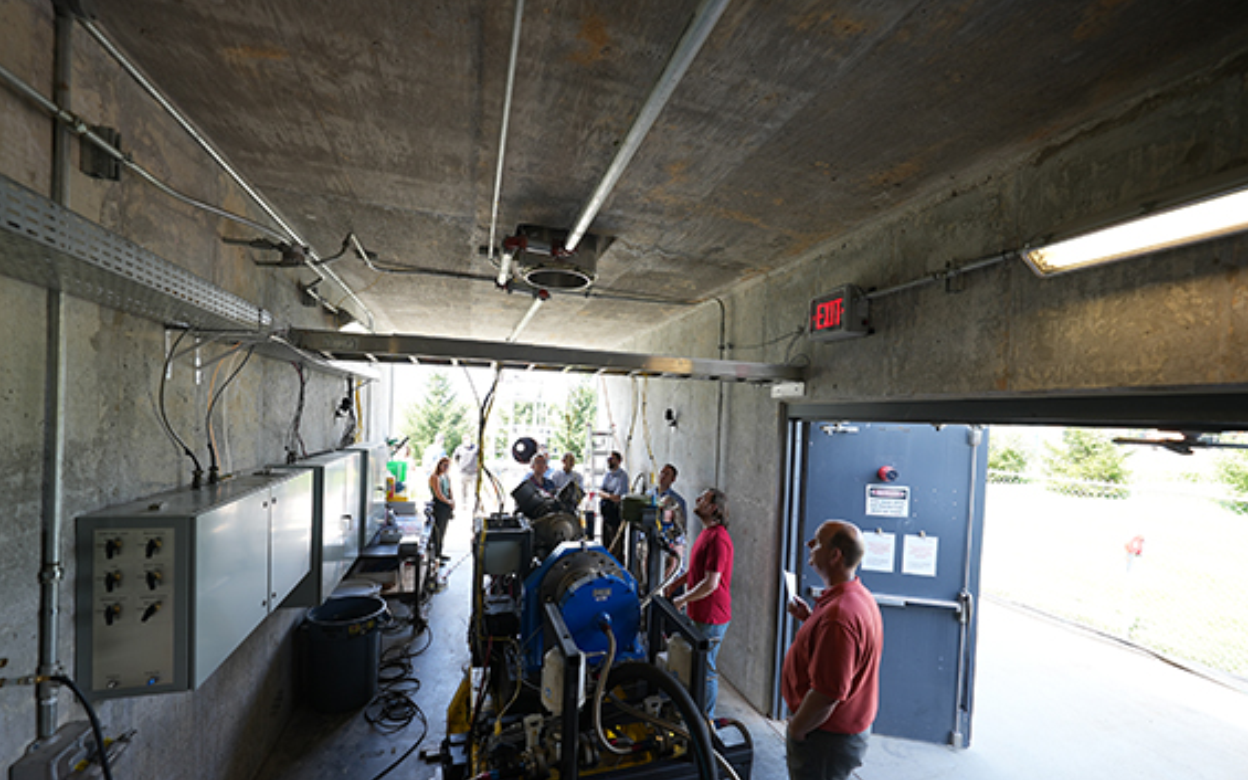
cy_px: 430
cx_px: 605
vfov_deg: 82.6
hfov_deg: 109.3
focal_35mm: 13
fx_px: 442
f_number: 2.8
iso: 80
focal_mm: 12
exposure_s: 1/60
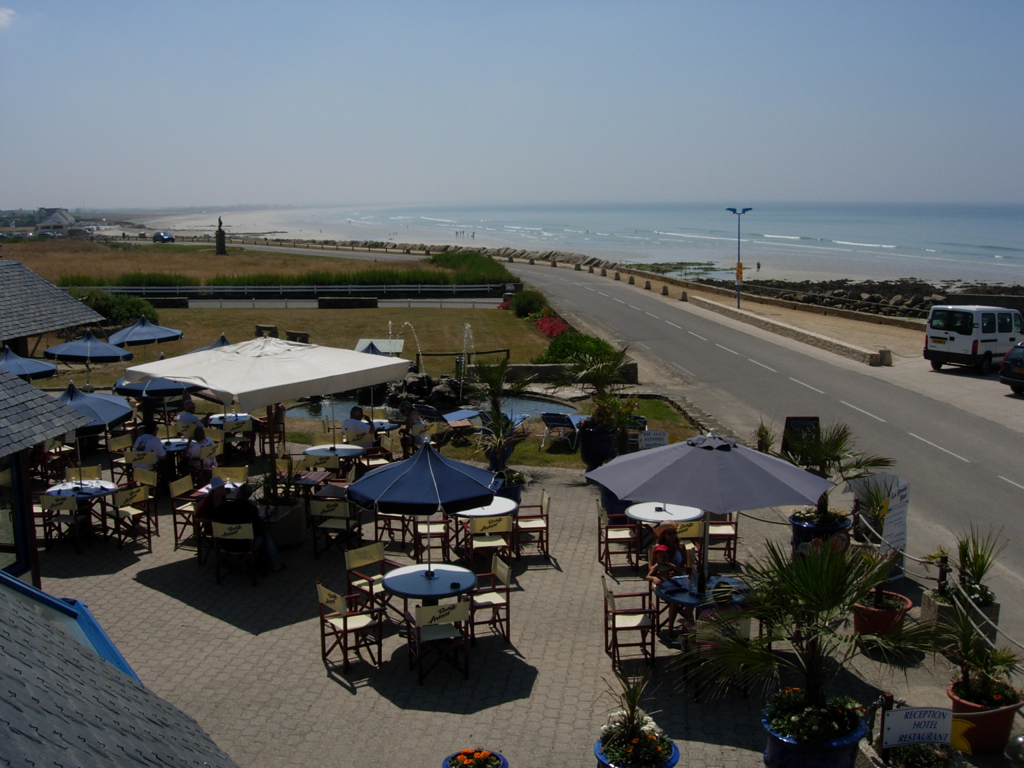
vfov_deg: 37.7
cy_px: 384
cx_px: 512
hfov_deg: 49.0
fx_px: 1124
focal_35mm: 38
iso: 64
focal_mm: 7.8
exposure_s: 1/1933
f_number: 4.8
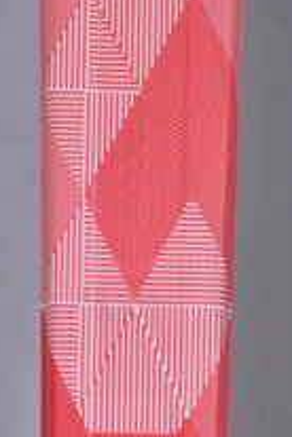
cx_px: 299
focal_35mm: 342
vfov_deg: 6.0
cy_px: 357
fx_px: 4162
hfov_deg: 4.0
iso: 3200
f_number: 9.5
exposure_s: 1/125
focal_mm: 105
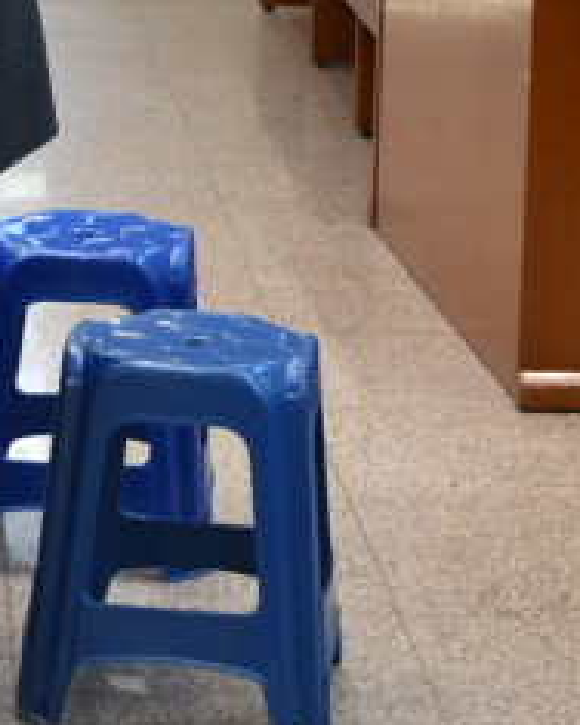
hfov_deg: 10.1
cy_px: -62
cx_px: -164
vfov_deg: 12.6
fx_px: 3219
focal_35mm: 150
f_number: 4
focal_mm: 25
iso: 400
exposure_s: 1/60
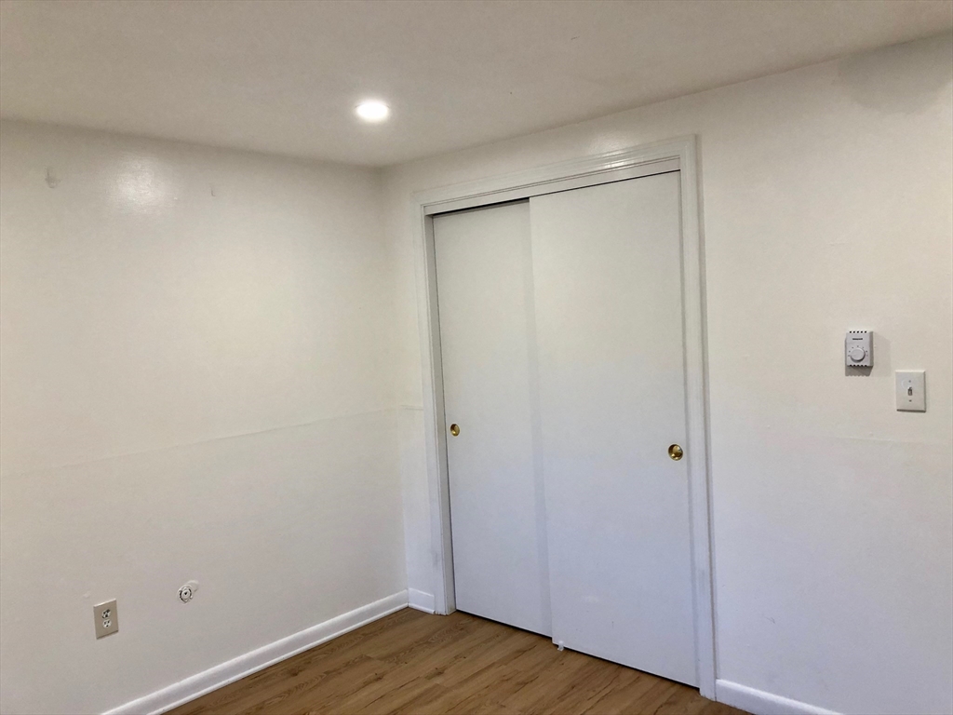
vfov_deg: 49.7
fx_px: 771
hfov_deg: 63.4
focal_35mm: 28
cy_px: 358
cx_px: 476
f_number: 1.8
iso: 32
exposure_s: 1/30
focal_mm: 4
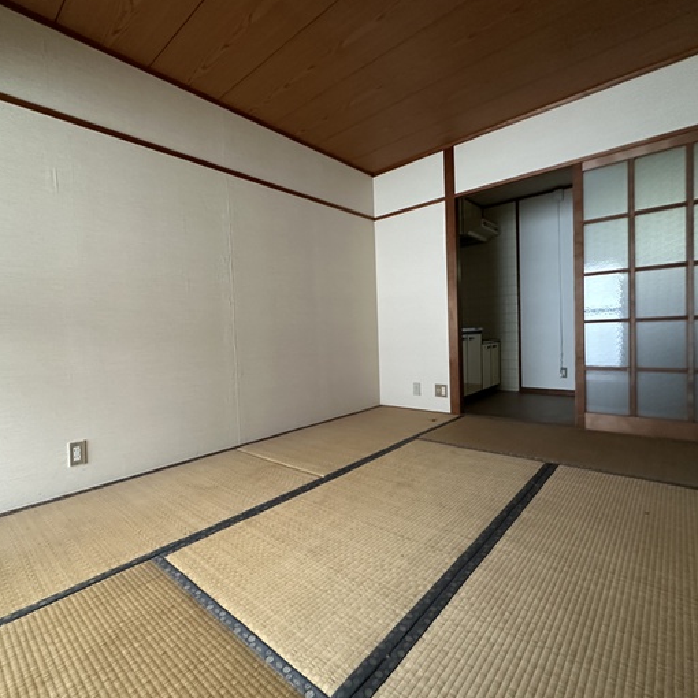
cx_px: 313
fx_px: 388
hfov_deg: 83.7
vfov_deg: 84.0
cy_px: 350
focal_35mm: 17
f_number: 2.2
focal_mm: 2.22
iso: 800
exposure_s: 1/60
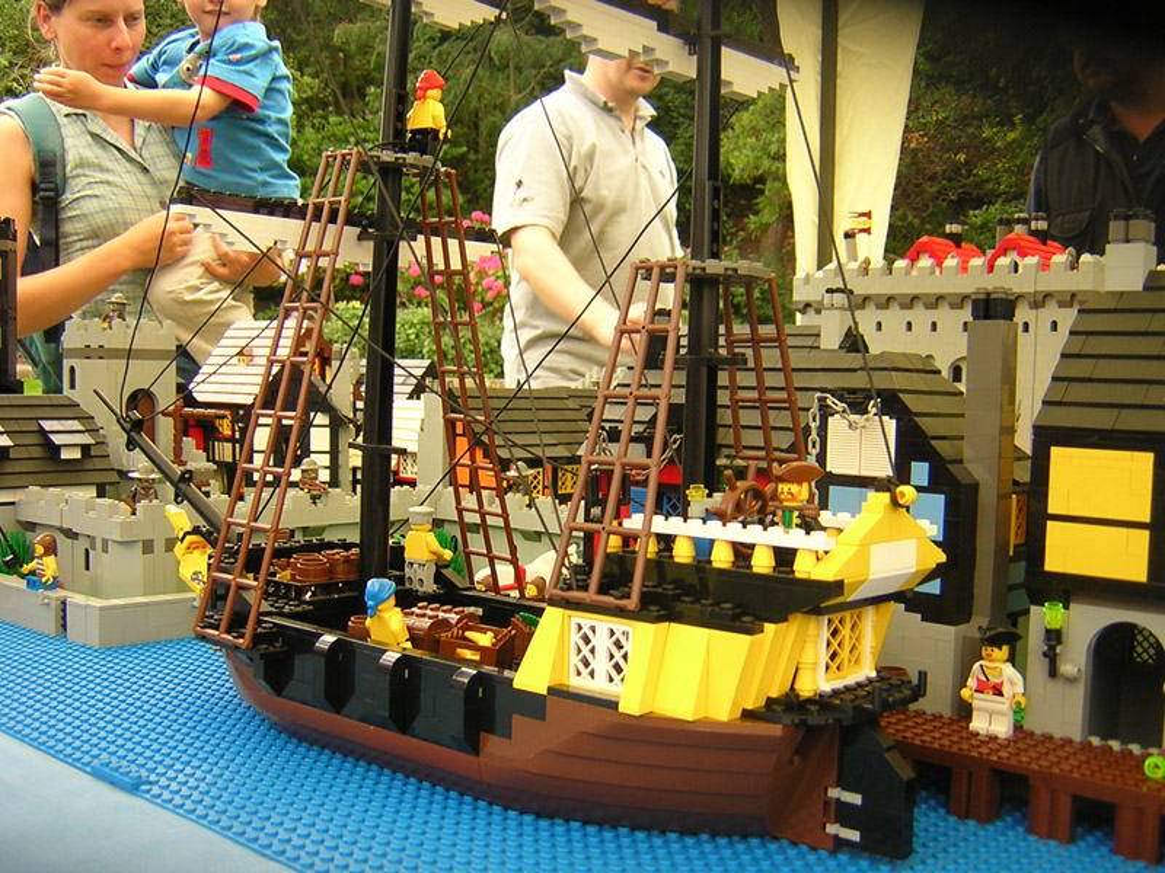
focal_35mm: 36
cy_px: 436
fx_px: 1212
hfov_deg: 51.4
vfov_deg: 39.7
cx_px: 582
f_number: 2.6
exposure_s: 1/191
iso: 100
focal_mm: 4.7
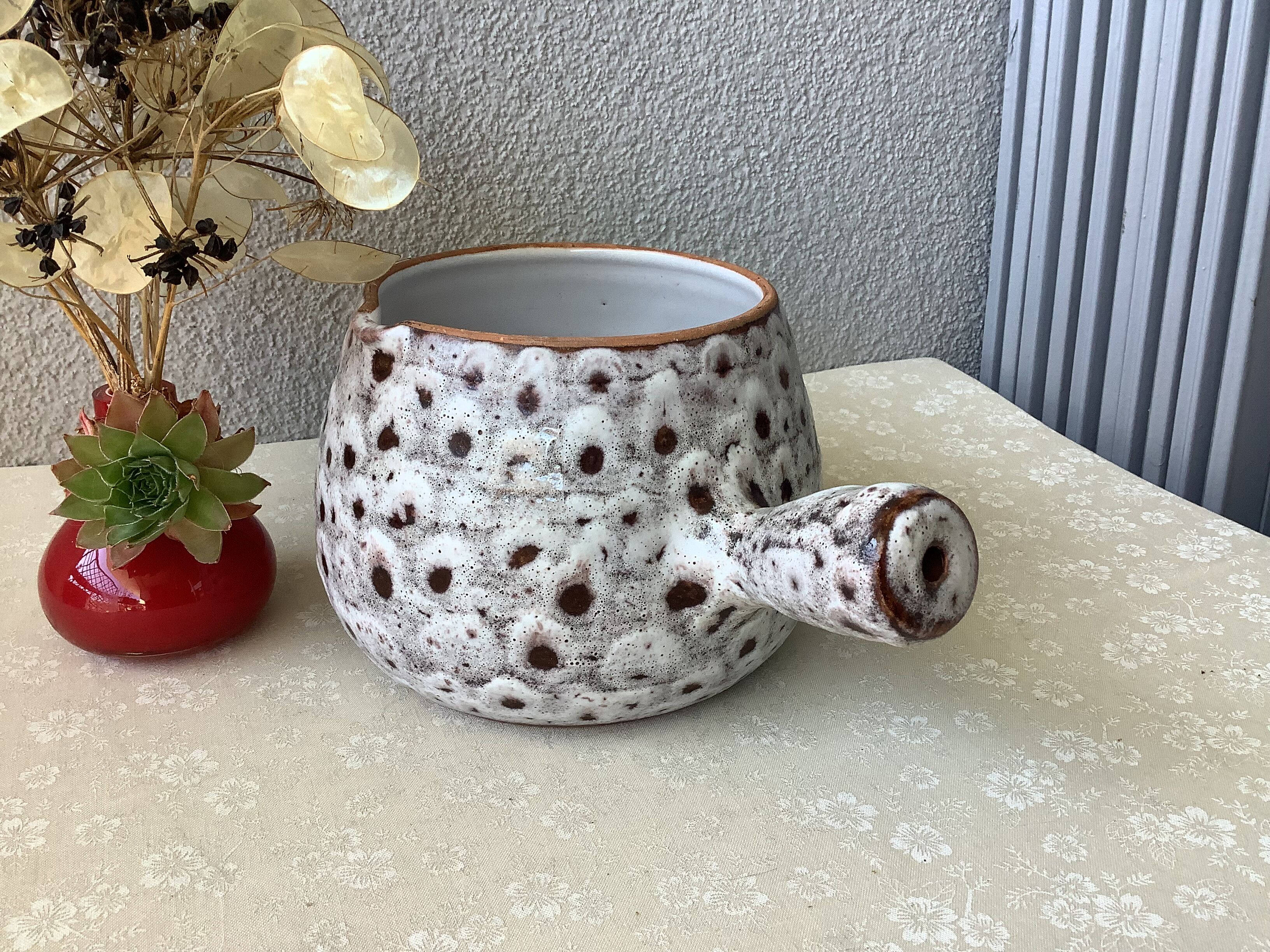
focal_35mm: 31
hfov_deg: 58.4
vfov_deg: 45.4
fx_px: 1137
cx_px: 635
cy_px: 476
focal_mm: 3.3
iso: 50
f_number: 2.4
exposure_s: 1/120
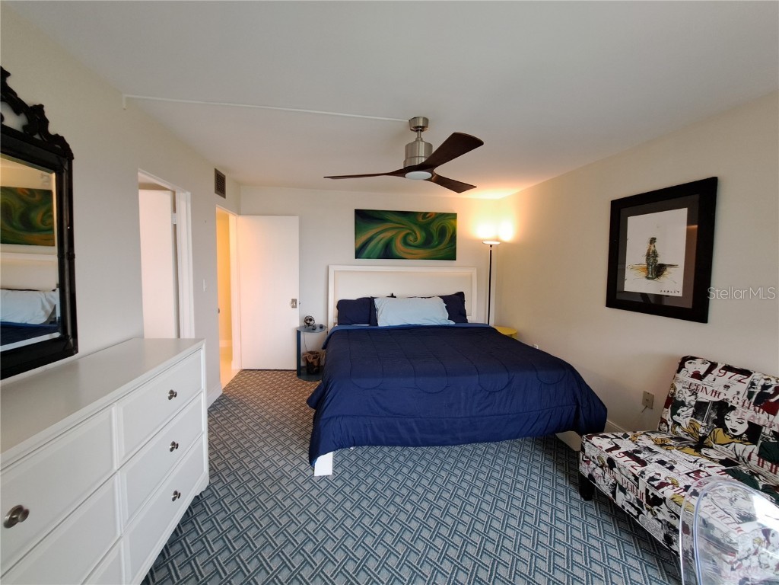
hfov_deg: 106.2
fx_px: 293
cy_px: 292
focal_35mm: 13
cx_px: 390
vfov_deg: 89.9
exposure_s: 1/40
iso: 125
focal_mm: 1.74
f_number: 2.2
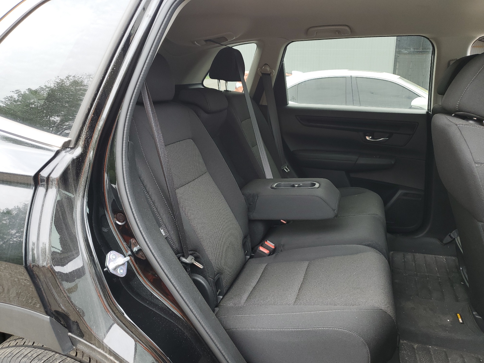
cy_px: 182
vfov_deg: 53.1
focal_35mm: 26
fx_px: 364
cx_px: 242
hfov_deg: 67.3
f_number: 1.5
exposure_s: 1/233
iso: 50
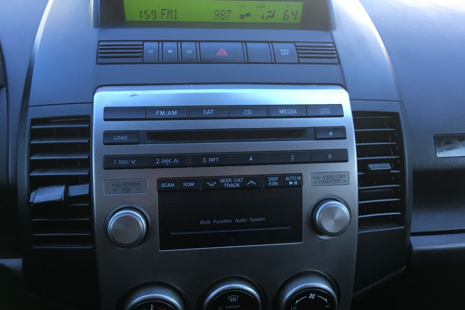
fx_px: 400
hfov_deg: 60.3
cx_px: 236
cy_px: 163
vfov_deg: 42.3
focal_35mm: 31
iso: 32
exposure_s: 1/40
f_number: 2.2
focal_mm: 4.15
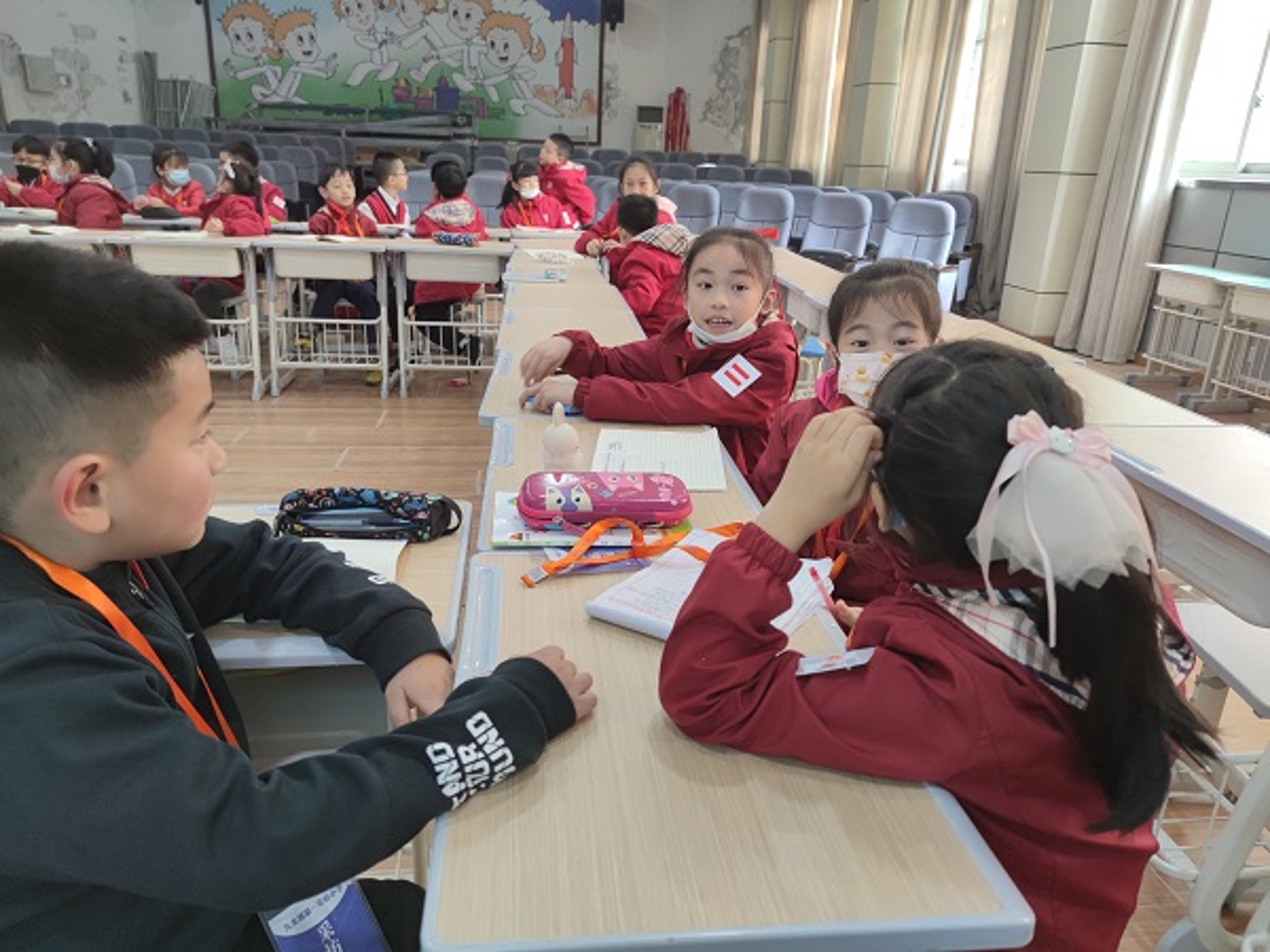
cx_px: 635
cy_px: 476
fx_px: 881
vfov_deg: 56.8
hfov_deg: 71.6
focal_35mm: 24
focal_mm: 6.72
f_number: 1.69
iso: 146
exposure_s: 1/60
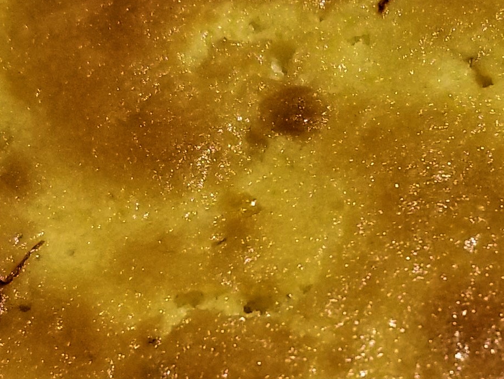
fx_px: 1617
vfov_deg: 13.2
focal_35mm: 111
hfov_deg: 17.7
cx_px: 355
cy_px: 369
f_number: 1.7
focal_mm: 4.25
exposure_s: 1/60
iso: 200
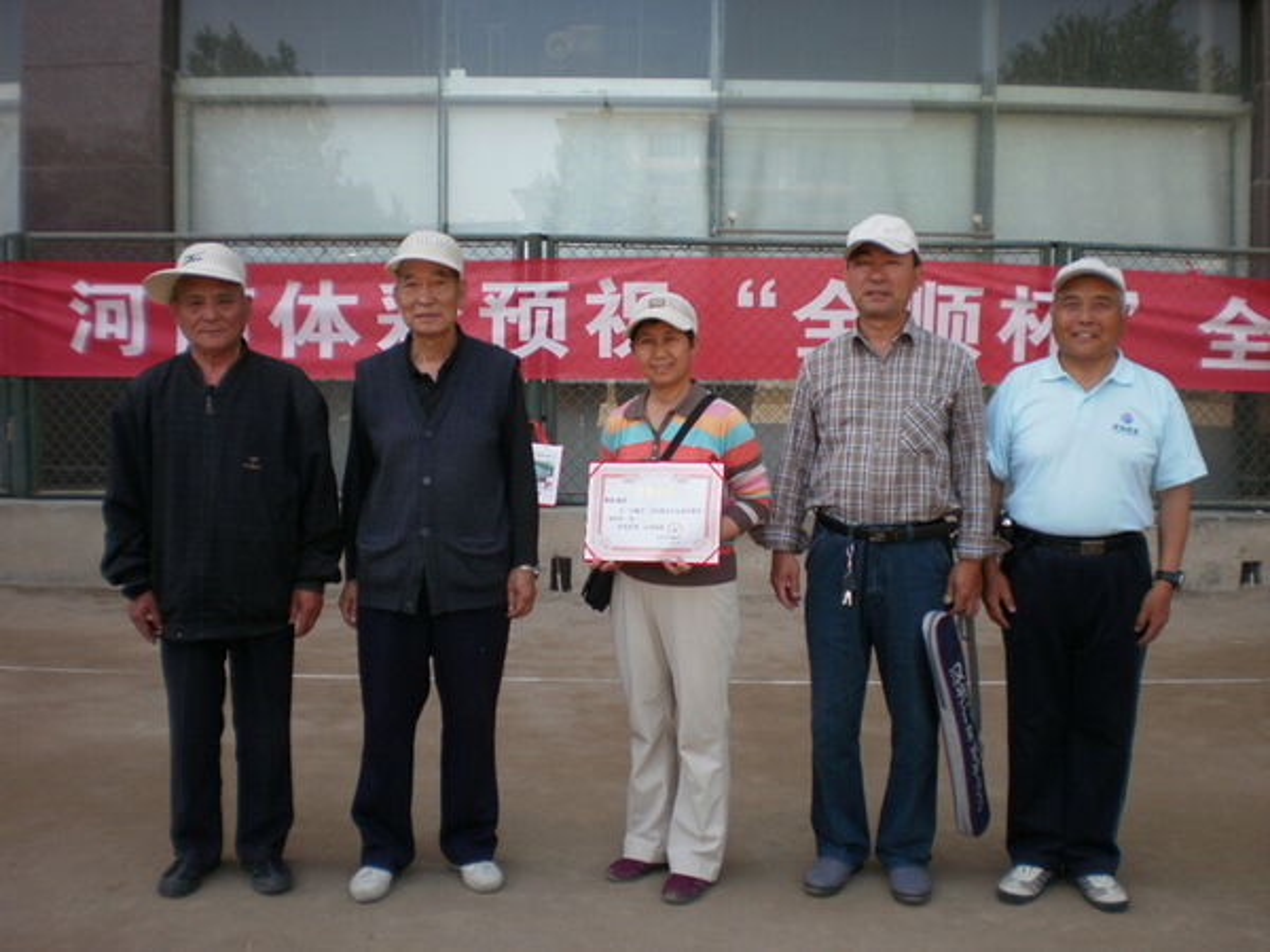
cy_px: 476
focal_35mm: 36
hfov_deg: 51.4
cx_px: 635
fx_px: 1321
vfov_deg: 39.7
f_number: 3.1
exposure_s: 1/250
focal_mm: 6.3
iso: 100
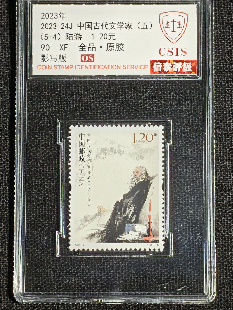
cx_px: 116
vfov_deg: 14.3
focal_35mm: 138
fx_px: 1239
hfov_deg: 10.7
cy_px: 155
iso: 50
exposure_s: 1/483
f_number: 1.5
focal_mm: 4.94
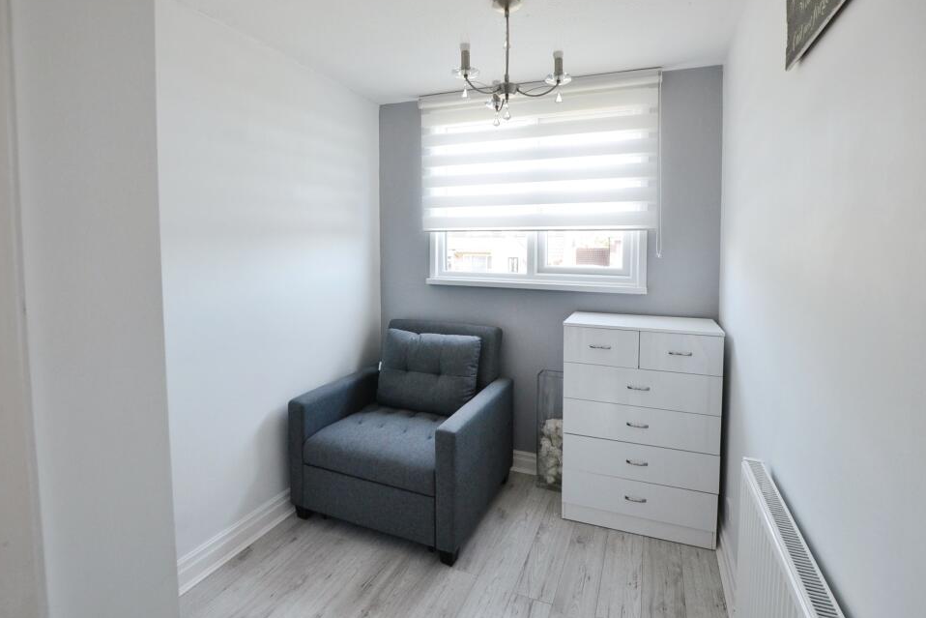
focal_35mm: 16
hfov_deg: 96.7
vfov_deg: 73.7
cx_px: 471
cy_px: 299
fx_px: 412
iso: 400
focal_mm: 10
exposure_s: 1/100
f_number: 5
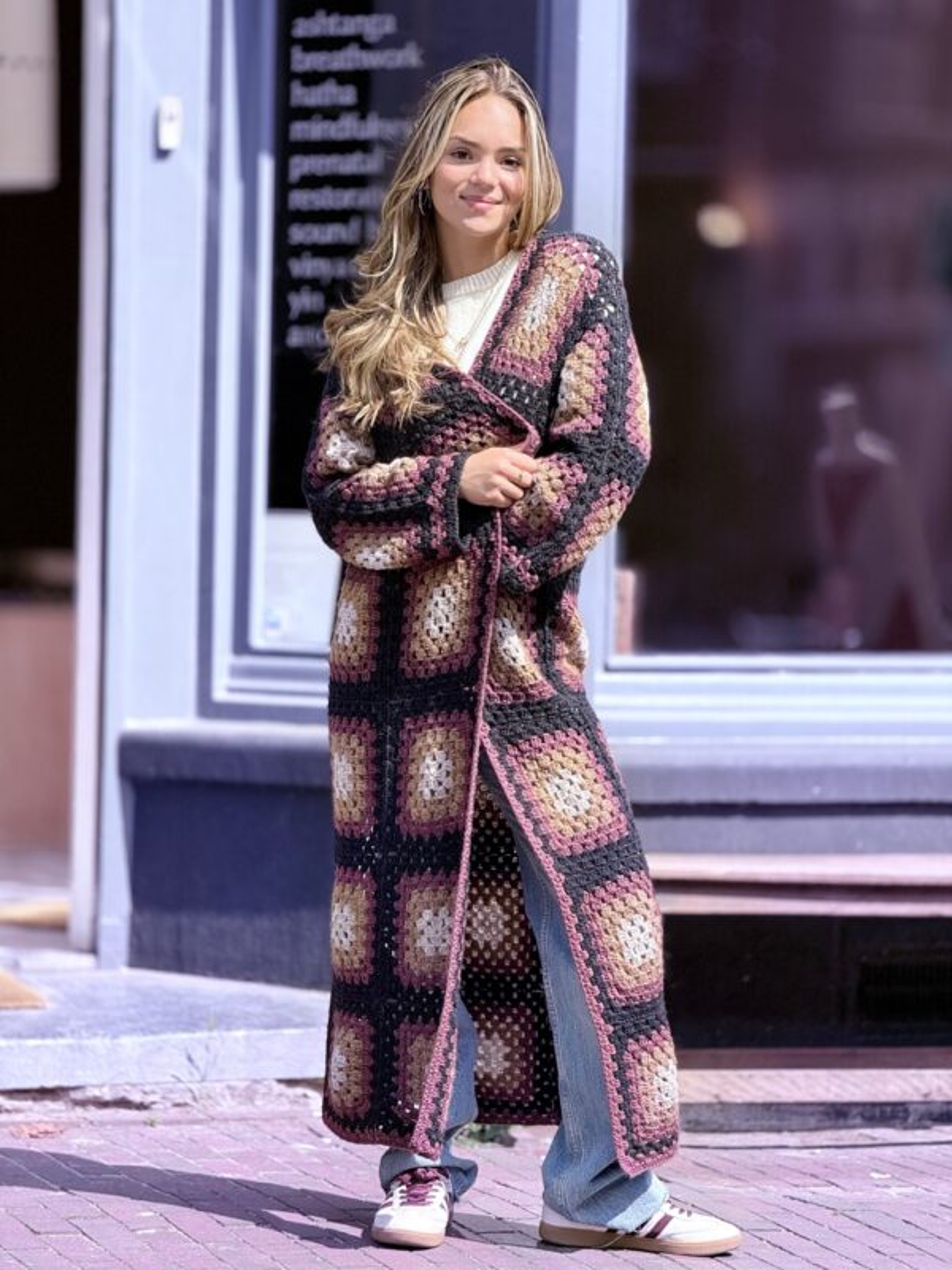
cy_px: 635
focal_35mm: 120
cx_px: 476
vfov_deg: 16.4
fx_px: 4400
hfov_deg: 12.3
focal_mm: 15.66
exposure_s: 1/644
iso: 64
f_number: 2.8
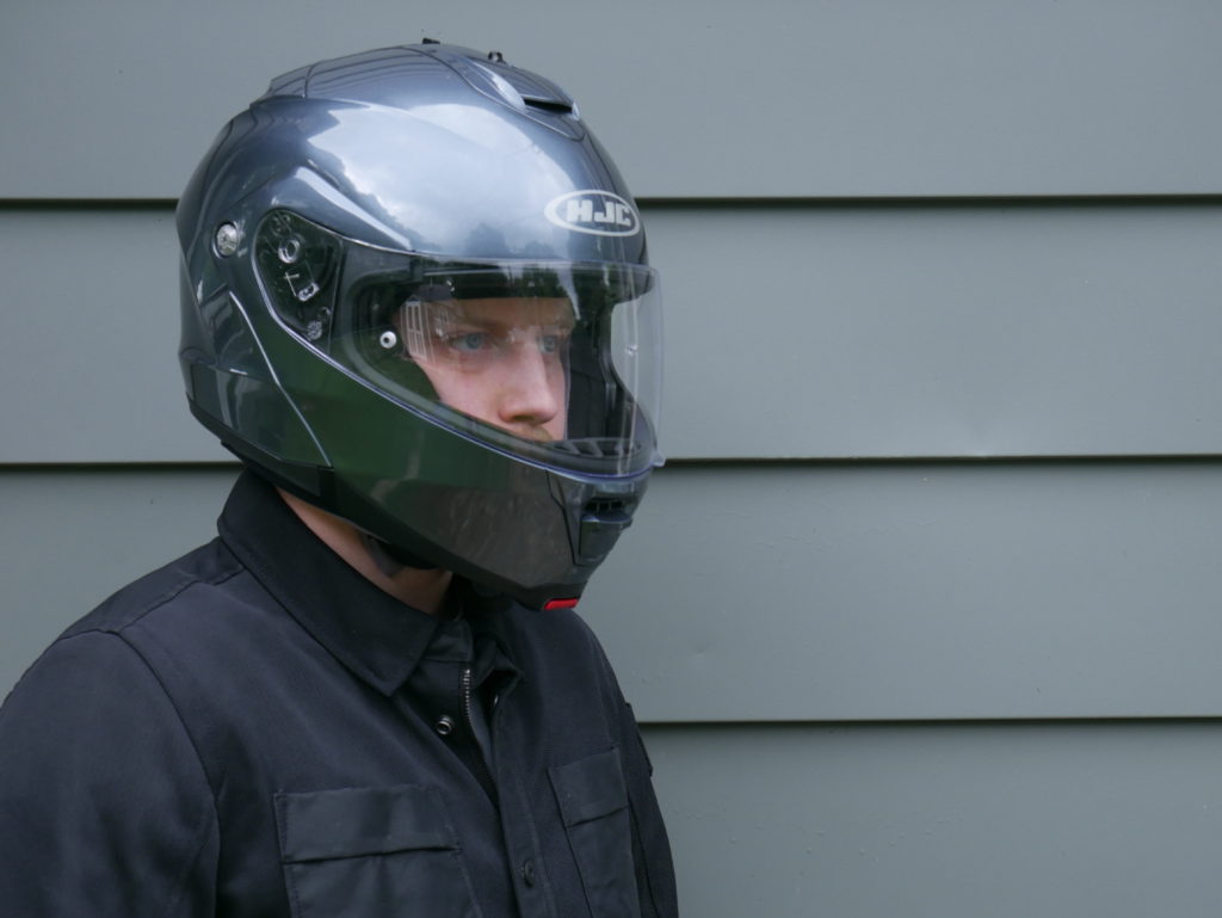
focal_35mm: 62
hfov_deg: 31.2
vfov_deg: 23.7
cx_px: 611
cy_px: 459
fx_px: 2190
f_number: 7.1
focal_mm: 31
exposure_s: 1/80
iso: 400
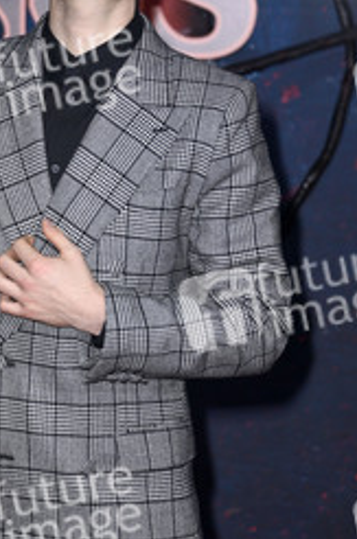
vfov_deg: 10.9
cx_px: 92
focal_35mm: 189
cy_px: 191
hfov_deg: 7.2
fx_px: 2823
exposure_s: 1/200
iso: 500
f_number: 5.6
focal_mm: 116
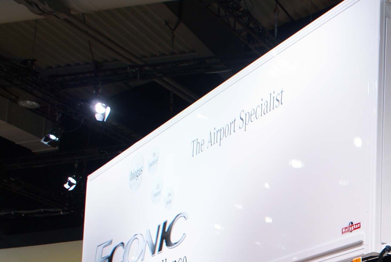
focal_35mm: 79
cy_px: 334
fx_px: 859
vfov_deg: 16.4
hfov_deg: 23.1
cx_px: 490
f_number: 4
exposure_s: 1/40
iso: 100
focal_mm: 18
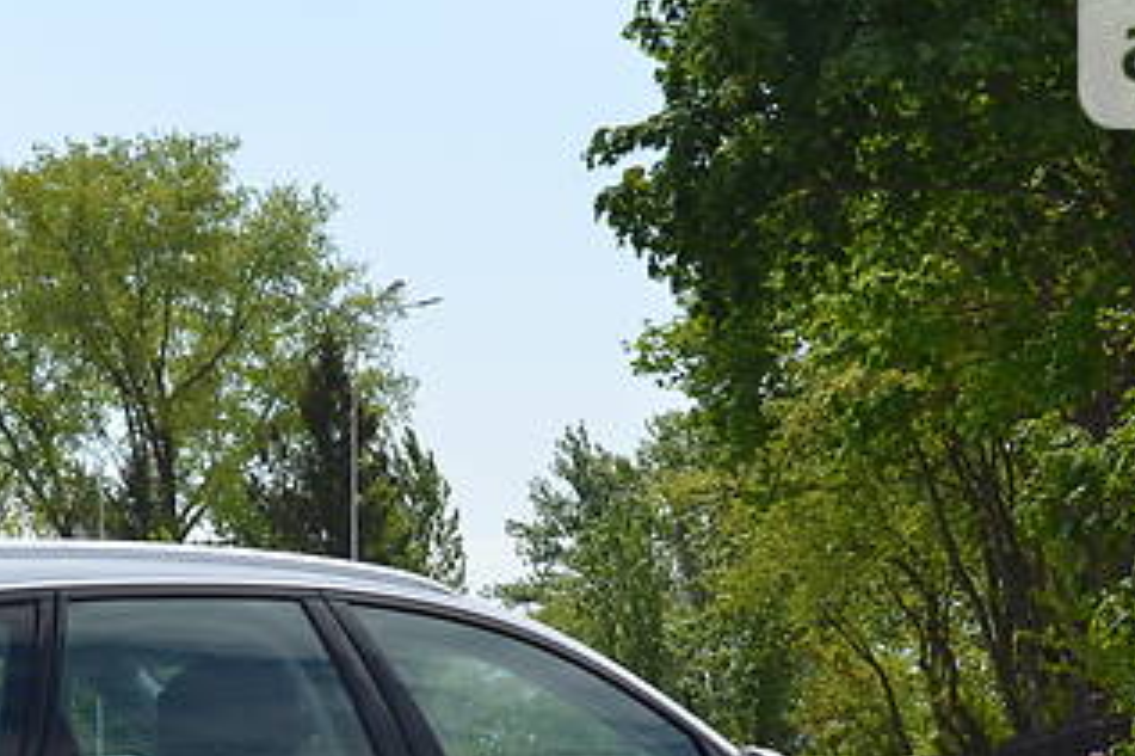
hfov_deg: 15.4
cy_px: 881
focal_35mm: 132
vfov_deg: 10.2
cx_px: 215
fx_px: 4168
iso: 100
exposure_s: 1/250
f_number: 8
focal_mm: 35
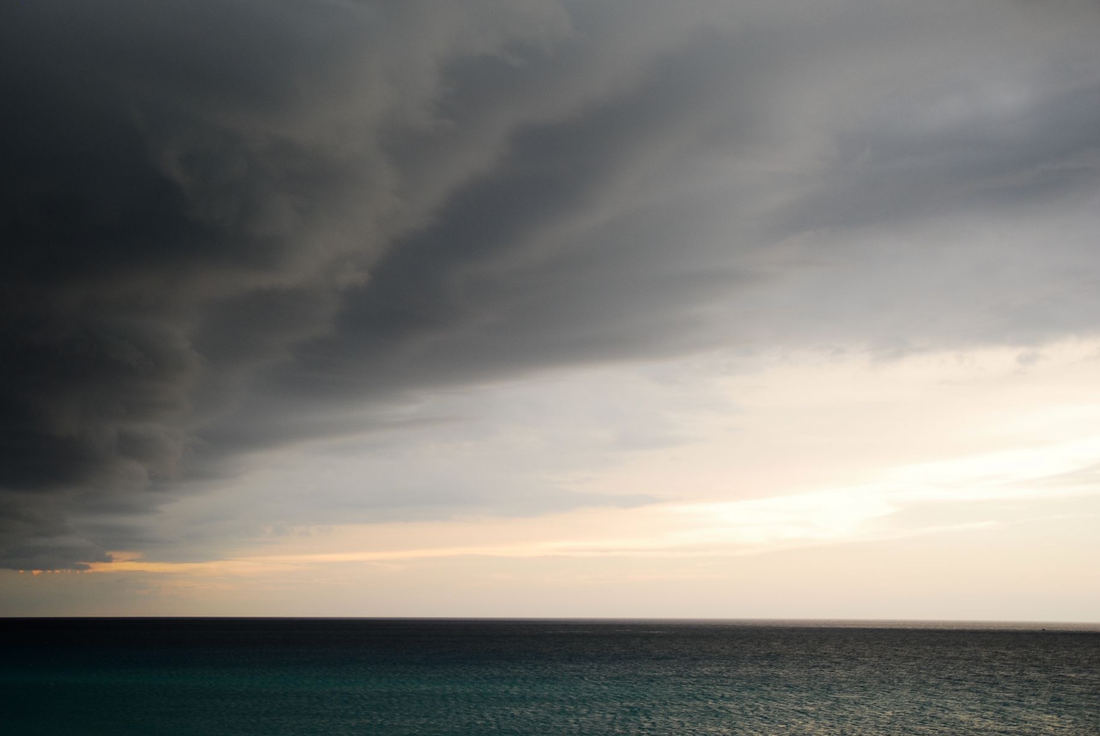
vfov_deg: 30.6
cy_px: 329
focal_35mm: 44
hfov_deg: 44.4
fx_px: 1346
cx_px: 482
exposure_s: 1/40
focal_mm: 26
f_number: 3.2
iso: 100
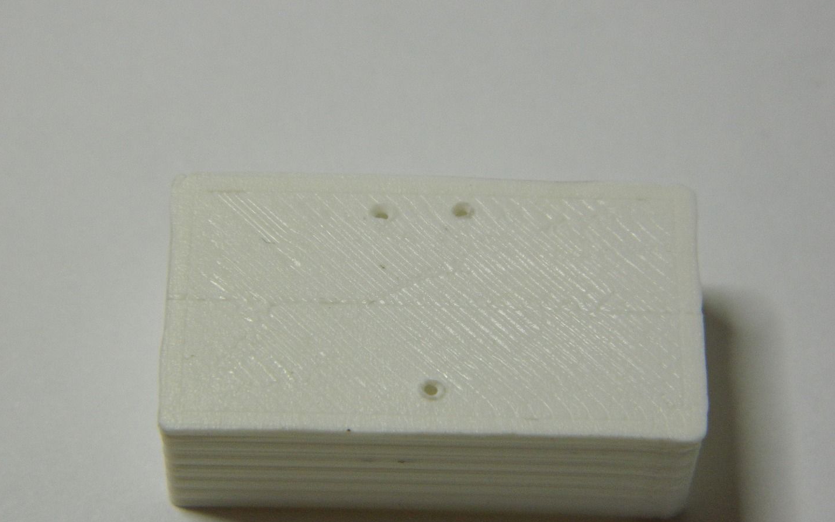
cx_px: 418
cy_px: 288
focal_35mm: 110
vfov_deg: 11.9
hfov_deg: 18.9
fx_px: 2503
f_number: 4.5
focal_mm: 18.6
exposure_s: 1/60
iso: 250
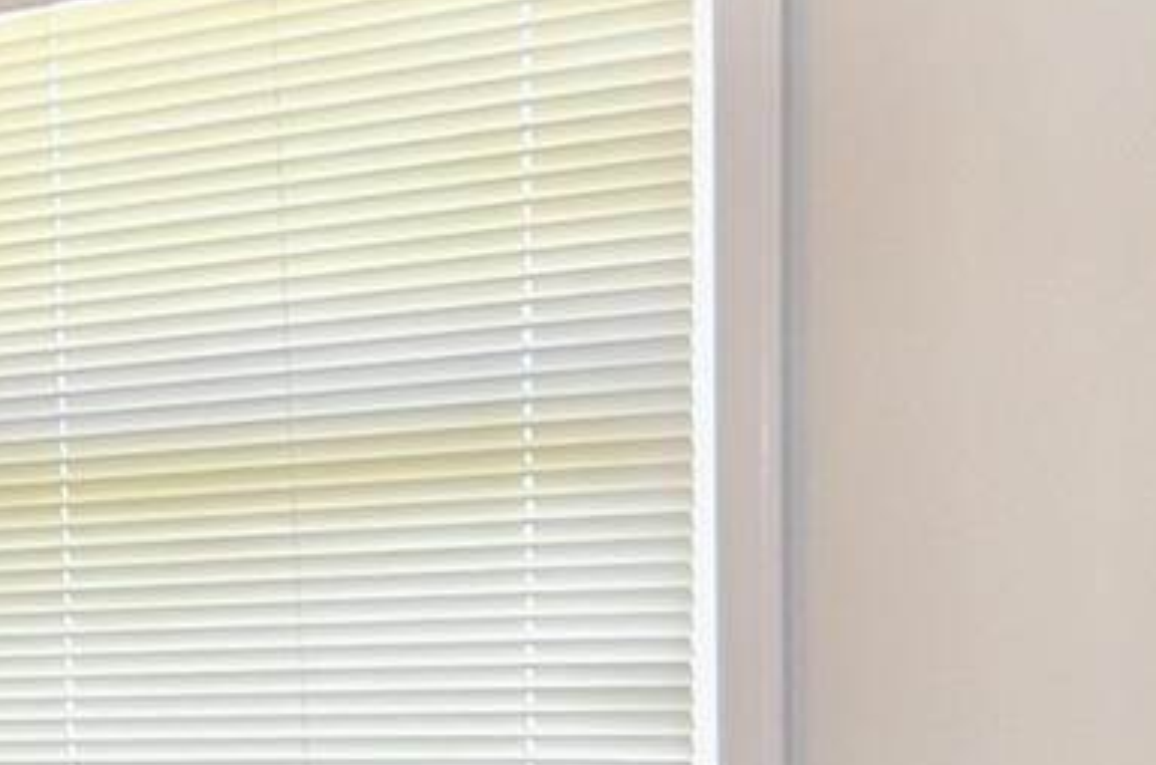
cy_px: 983
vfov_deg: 17.1
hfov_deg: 25.2
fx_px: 2402
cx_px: -108
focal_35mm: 75
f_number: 4
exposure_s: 1/60
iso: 400
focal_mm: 12
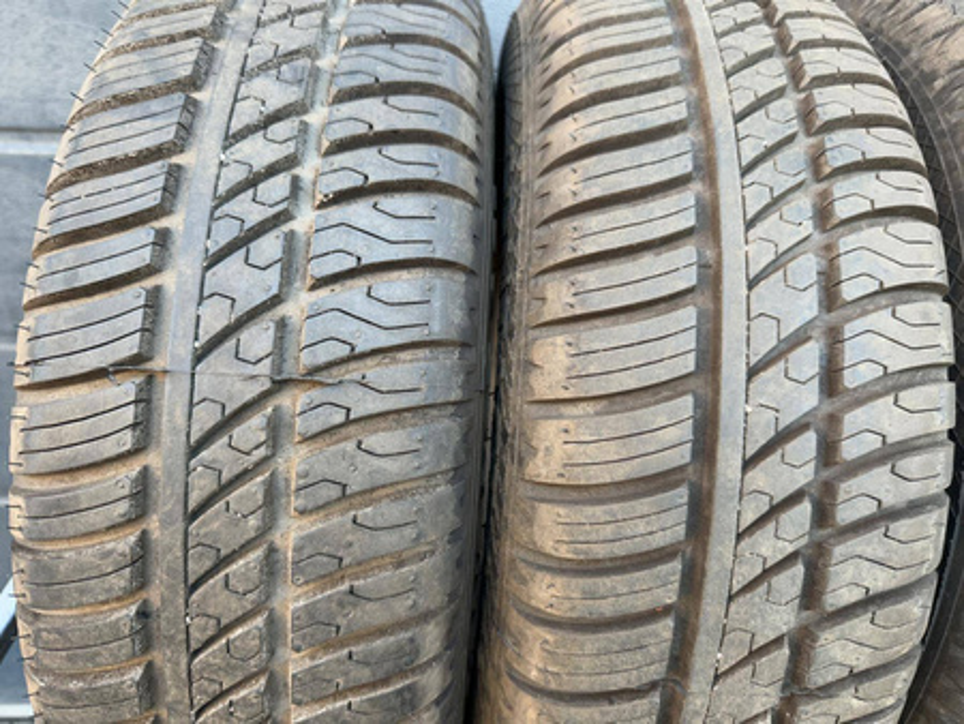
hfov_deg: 71.6
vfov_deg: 56.9
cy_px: 362
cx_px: 482
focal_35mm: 24
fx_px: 669
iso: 250
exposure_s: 1/116
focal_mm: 6.86
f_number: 1.78
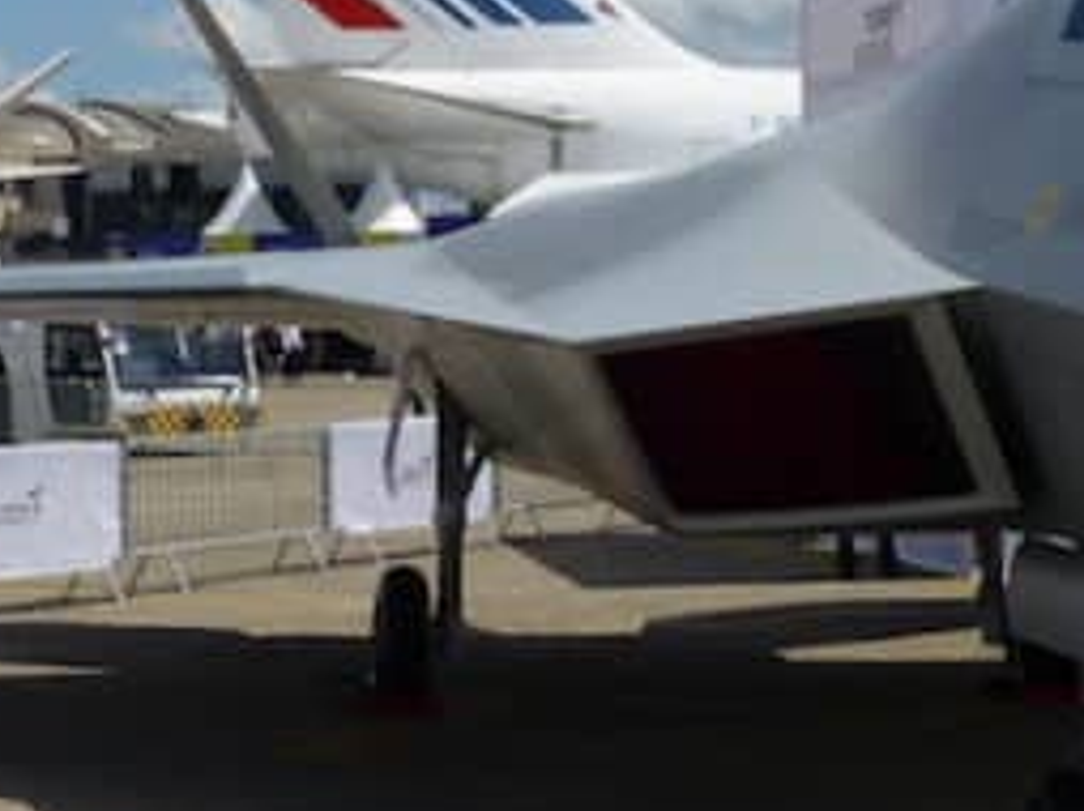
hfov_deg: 17.6
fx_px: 3504
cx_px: 683
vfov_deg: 13.1
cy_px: 47
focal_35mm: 112
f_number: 5
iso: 100
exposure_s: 1/1600
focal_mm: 6.4
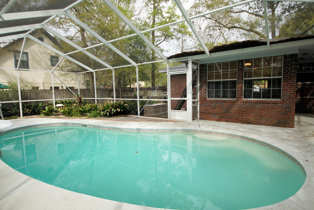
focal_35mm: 18
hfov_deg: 90.0
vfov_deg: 67.4
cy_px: 105
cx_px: 157
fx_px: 157
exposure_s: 1/160
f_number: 4.5
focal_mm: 12
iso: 100
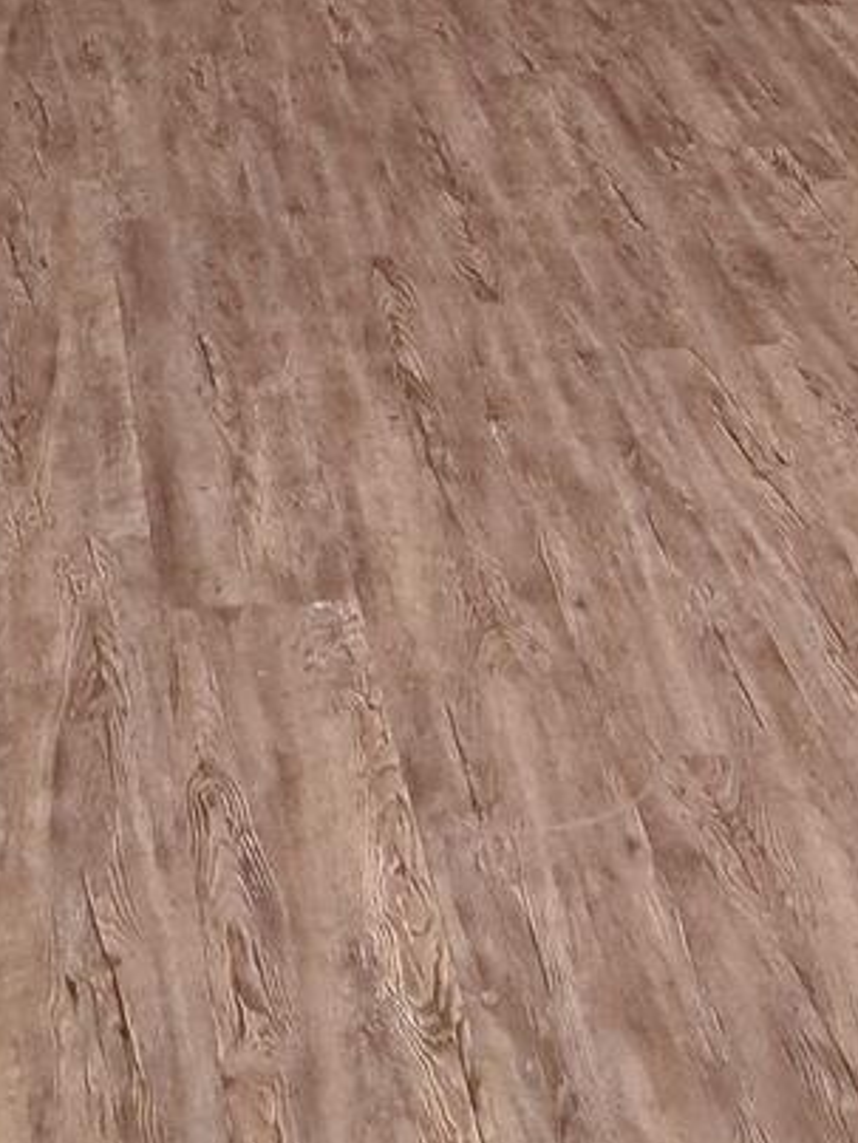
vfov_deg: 16.7
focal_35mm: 114
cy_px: -147
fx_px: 3768
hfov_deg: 13.0
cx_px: 620
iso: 385
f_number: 1.8
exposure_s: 1/30
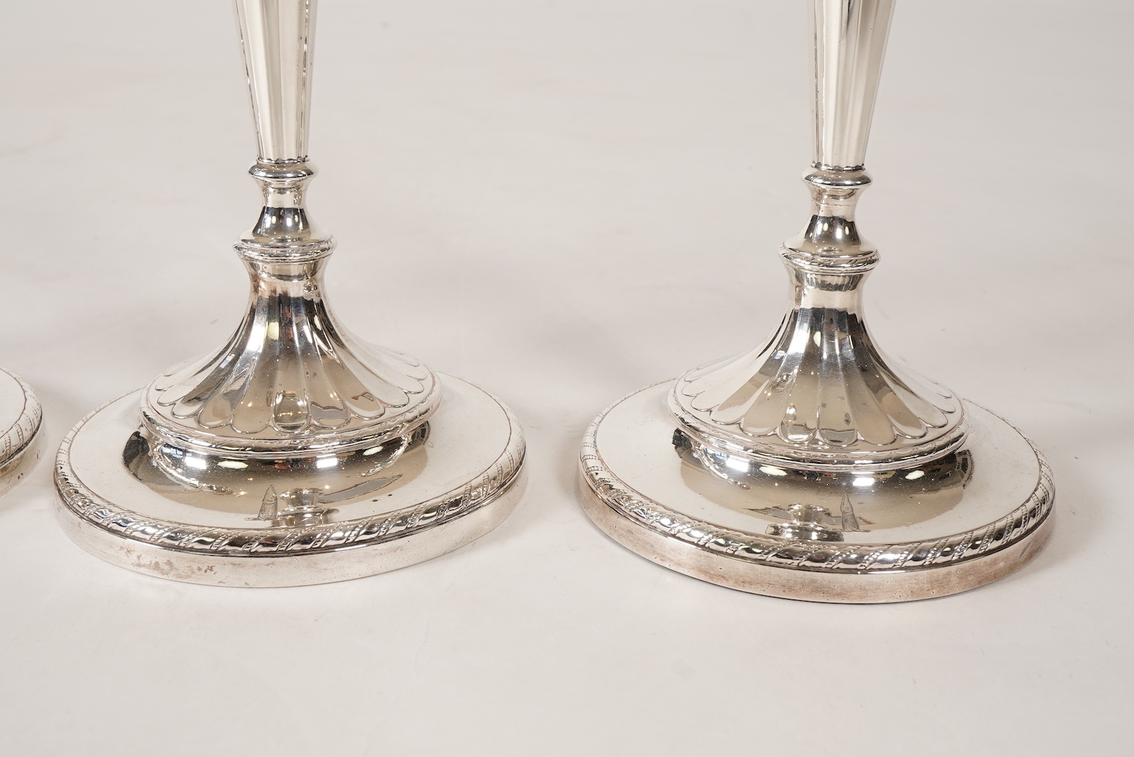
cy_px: 378
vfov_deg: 29.9
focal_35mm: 45
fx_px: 1418
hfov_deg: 43.6
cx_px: 567
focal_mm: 30
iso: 320
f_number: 16
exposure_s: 1/125
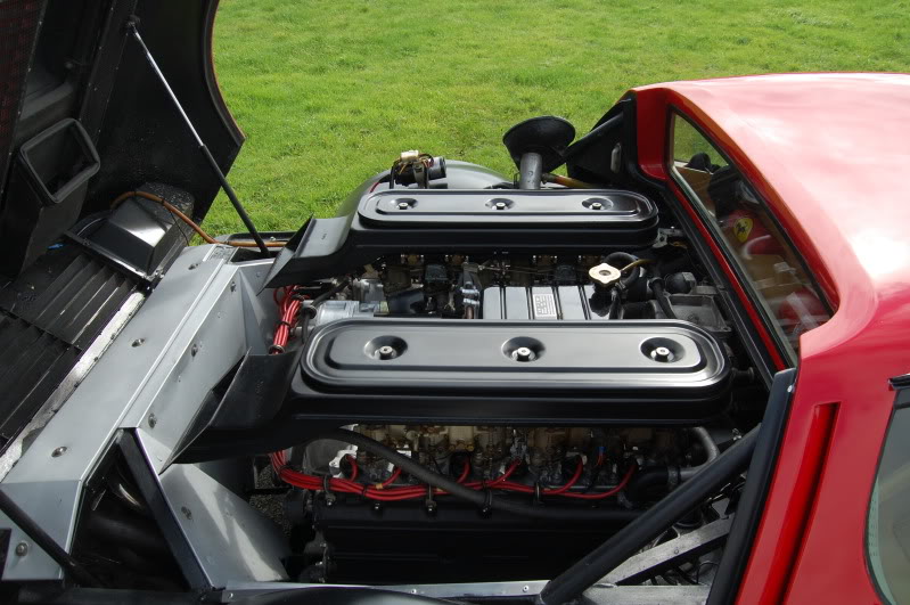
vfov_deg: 47.8
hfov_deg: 67.4
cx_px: 455
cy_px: 302
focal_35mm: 27
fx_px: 682
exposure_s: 1/250
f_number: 8
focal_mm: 18
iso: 200
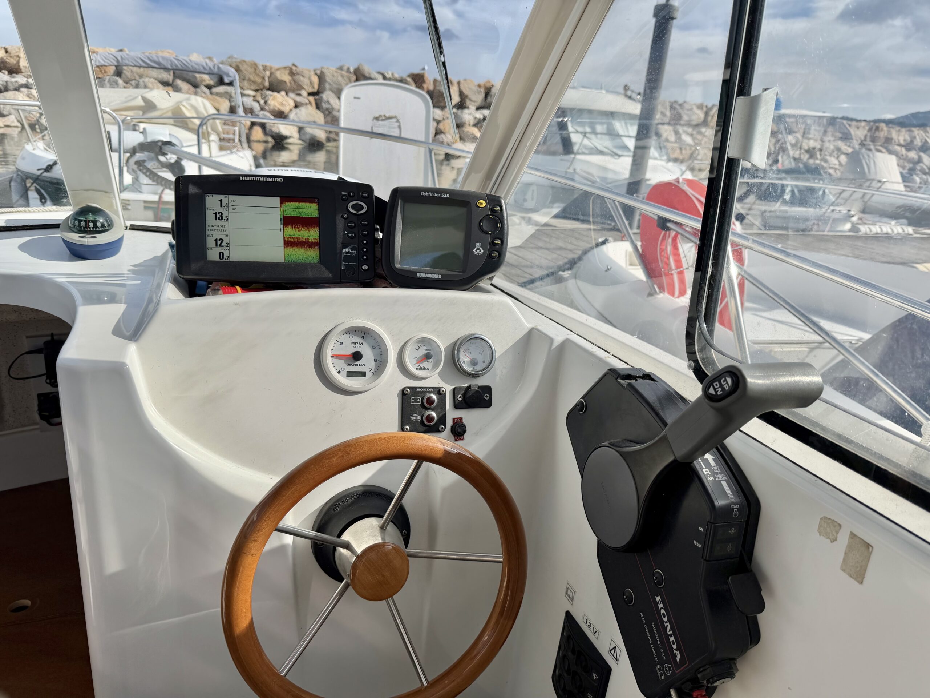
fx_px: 645
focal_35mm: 24
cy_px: 349
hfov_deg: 71.6
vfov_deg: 56.8
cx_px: 465
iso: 80
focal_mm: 6.76
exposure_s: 1/4673
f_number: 1.78
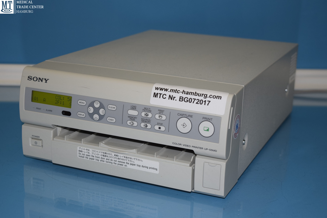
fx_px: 545
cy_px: 109
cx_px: 164
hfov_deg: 33.4
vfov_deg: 22.6
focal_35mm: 60
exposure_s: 1/200
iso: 640
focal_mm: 40
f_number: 5
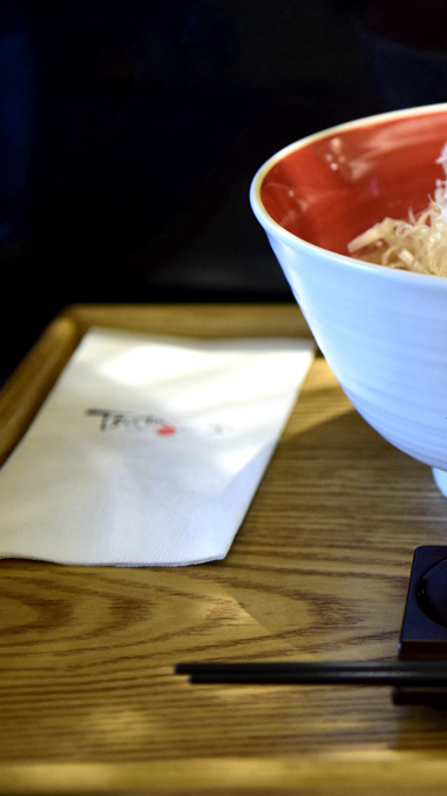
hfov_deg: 15.2
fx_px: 1603
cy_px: 400
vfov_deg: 27.9
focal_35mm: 76
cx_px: 556
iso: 1000
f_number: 2.8
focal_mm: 32
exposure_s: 1/100
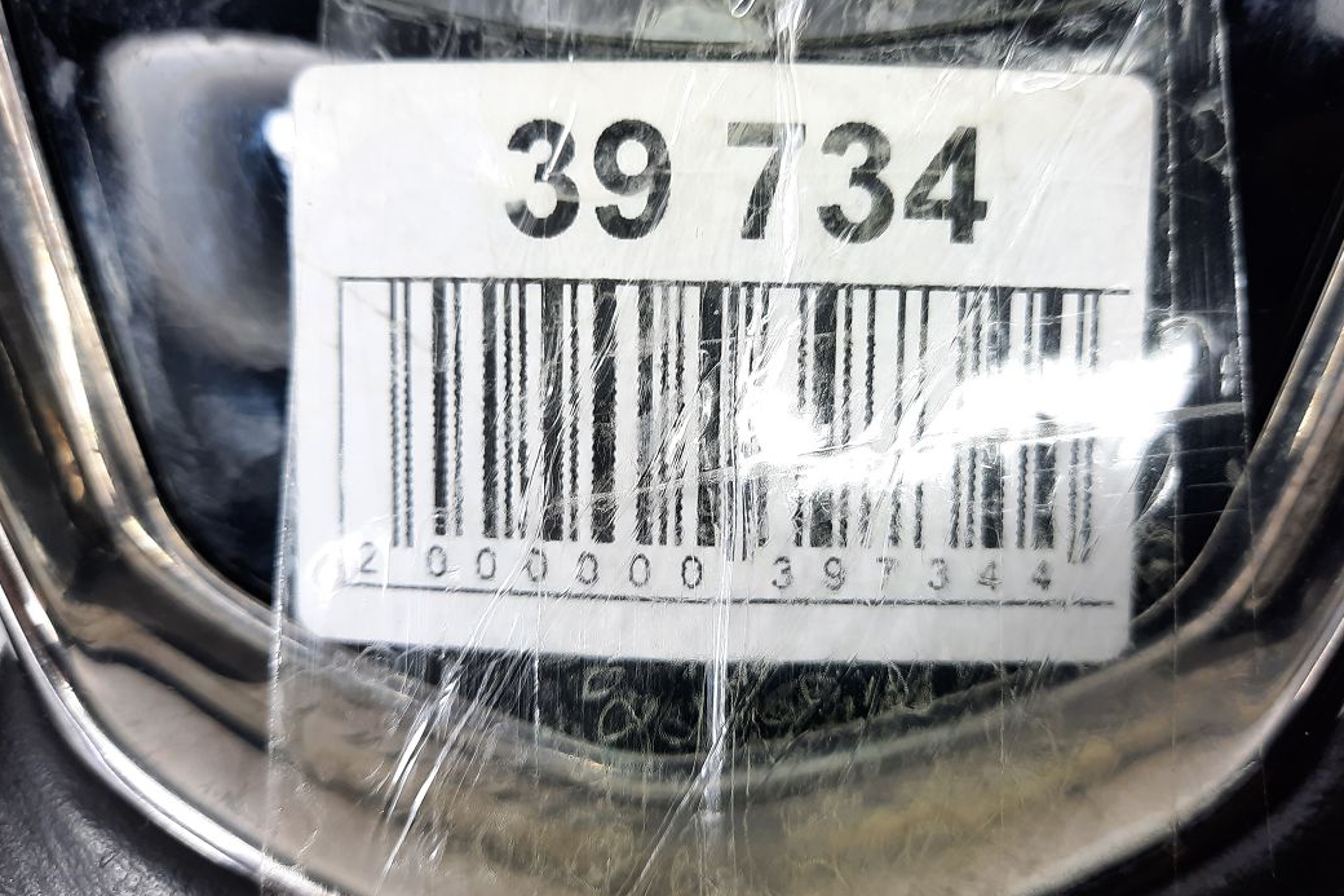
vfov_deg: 43.5
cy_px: 403
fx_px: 1120
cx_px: 704
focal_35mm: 30
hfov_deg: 61.9
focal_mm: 4.6
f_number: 2
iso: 50
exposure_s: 1/50
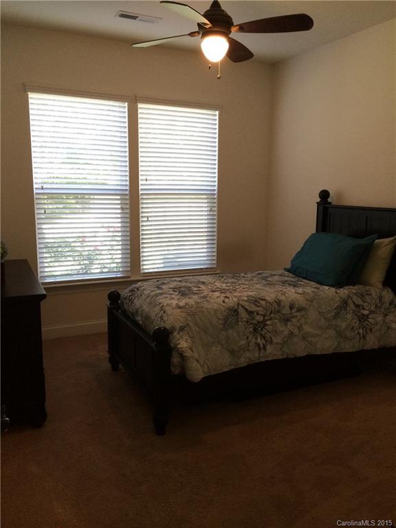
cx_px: 198
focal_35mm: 30
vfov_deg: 60.0
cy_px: 264
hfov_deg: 46.8
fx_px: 458
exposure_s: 1/30
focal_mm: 4.12
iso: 64
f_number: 2.2
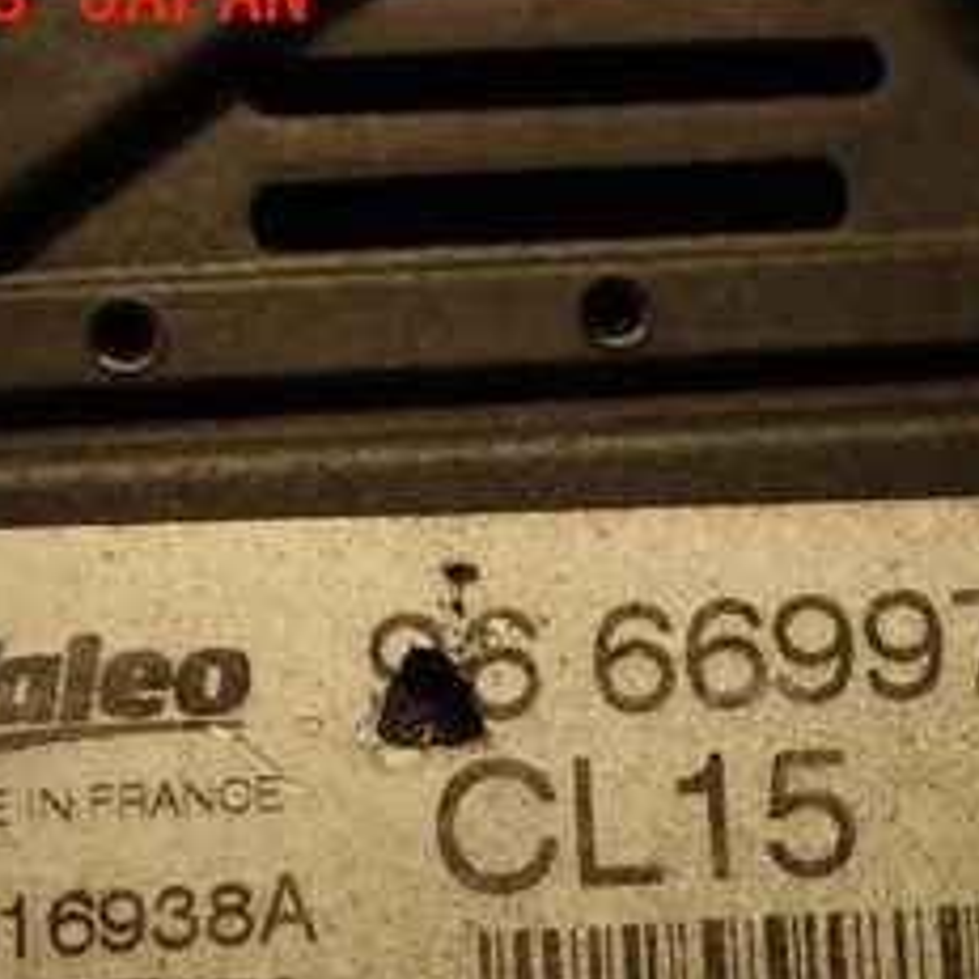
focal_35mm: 69
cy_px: 894
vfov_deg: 24.2
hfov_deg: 24.5
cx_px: 809
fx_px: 2208
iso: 200
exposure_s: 1/60
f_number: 2.3
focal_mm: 5.4
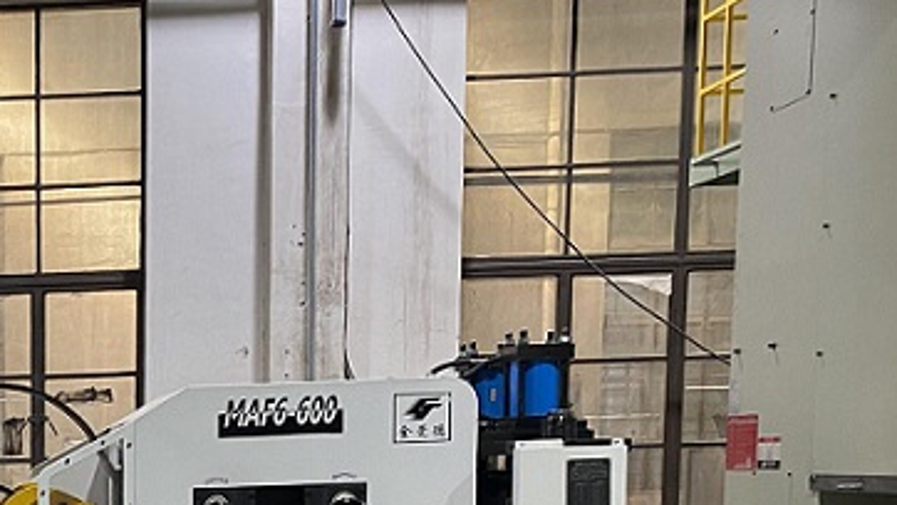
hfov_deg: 27.3
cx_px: -151
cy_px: 684
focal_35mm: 69
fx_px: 1642
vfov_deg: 16.4
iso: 100
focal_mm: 4.25
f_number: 1.8
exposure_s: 1/50
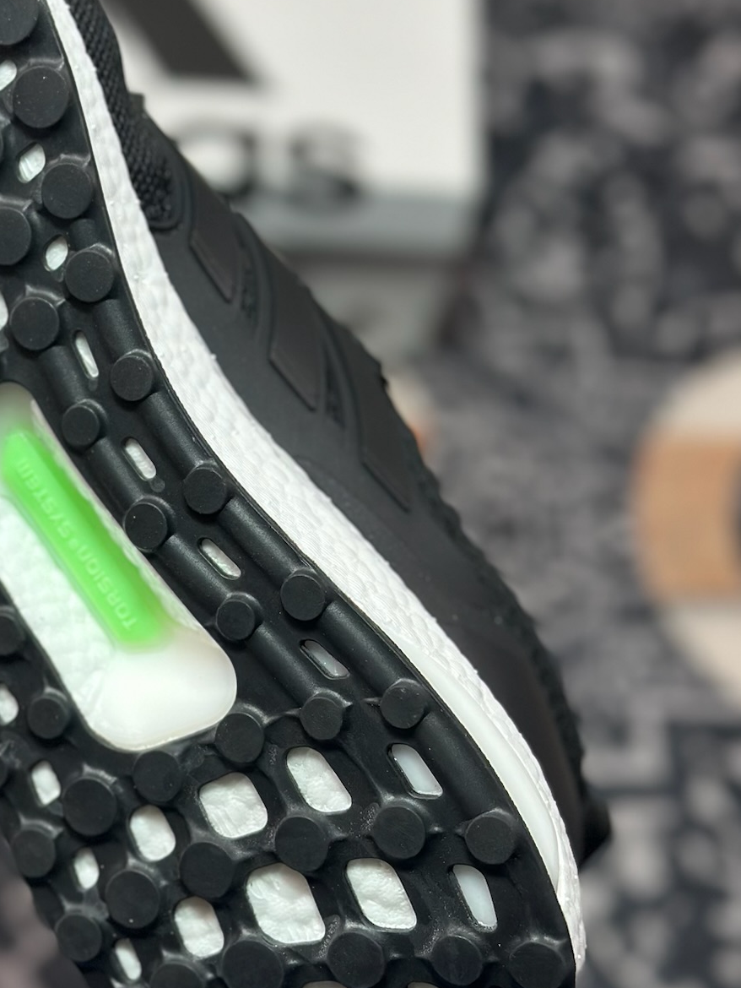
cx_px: 104
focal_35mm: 84
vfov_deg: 23.3
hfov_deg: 17.4
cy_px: 433
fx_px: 2397
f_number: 1.78
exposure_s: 1/412
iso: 80
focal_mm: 6.86
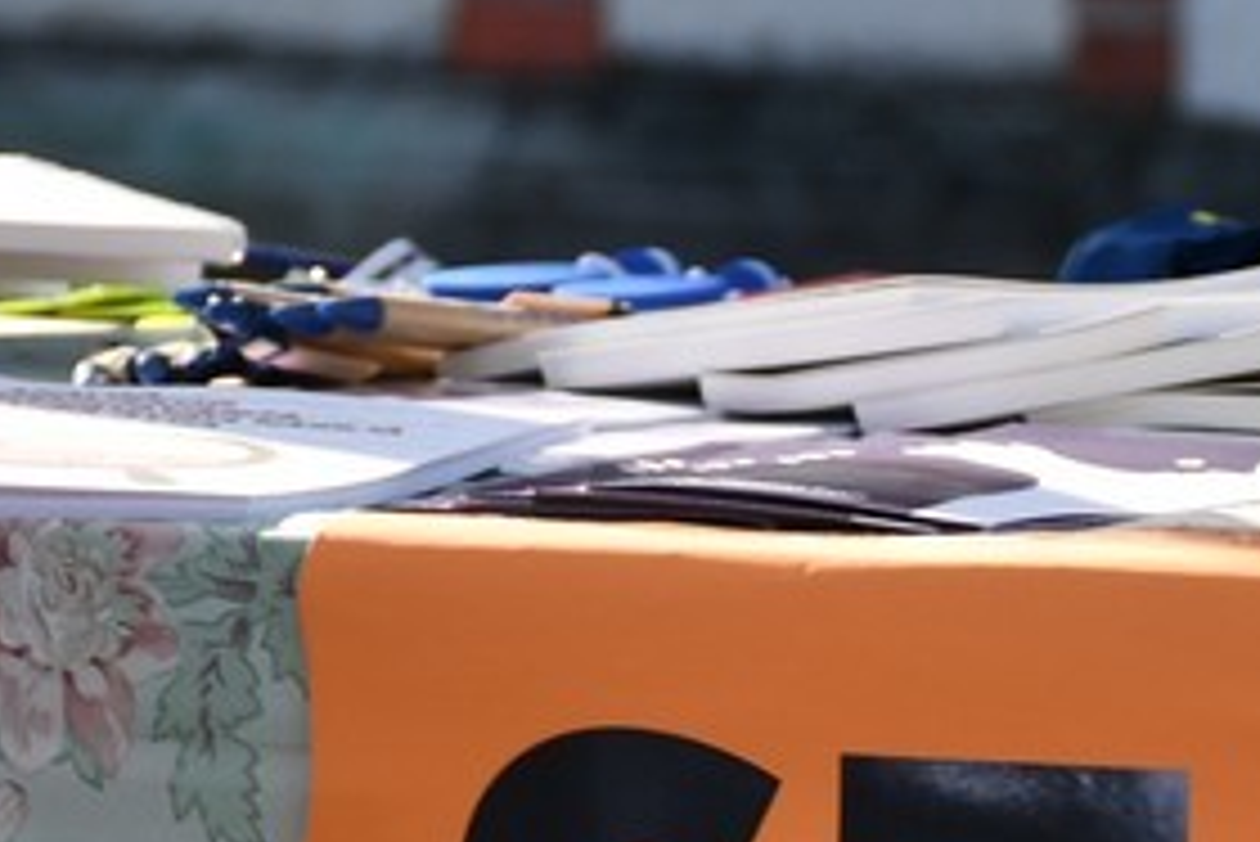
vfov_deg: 3.3
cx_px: 1328
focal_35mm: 409
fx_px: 14322
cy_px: 1488
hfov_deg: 5.0
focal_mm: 75
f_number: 5.6
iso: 320
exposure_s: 1/500
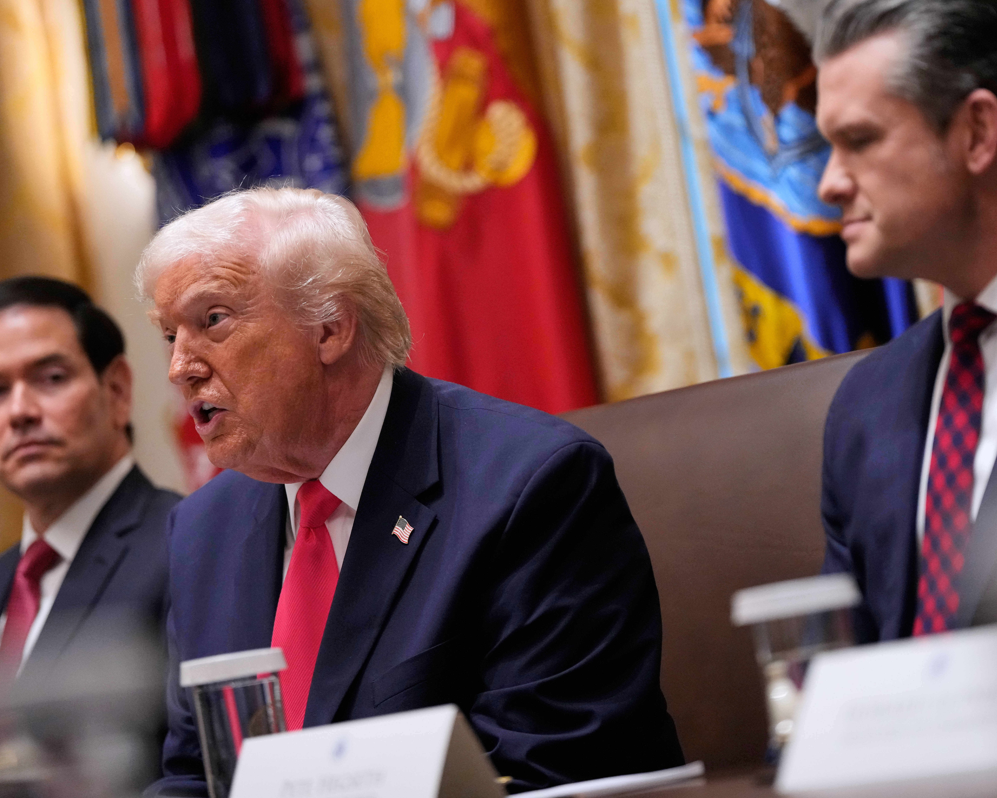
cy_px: 392
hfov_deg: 11.4
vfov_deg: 9.1
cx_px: 561
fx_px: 4987
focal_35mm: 169
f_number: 2.8
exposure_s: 1/500
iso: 5000
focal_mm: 141
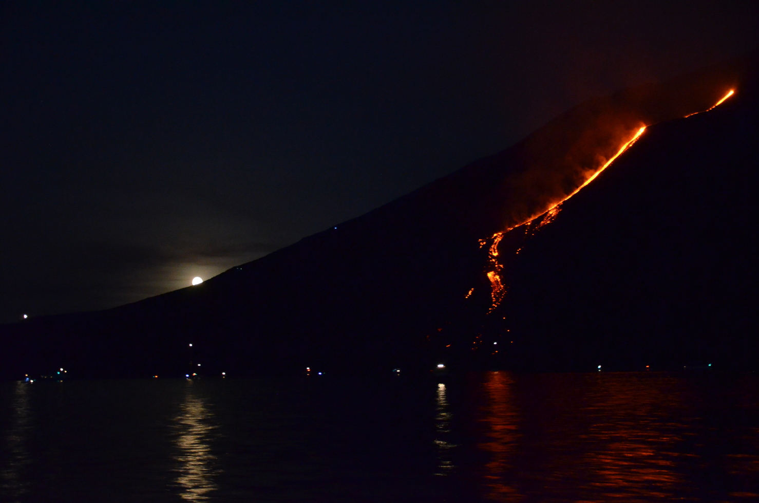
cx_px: 380
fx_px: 884
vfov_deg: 31.8
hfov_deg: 46.5
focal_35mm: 42
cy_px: 252
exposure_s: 1/8
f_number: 4
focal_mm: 28
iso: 3200
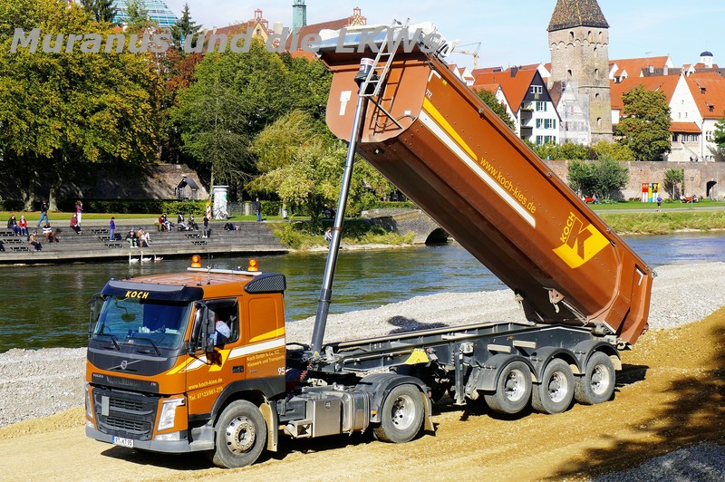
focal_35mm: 50
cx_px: 362
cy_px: 241
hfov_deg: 40.0
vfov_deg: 27.2
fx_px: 996
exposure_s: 1/160
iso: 100
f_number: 11
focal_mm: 33
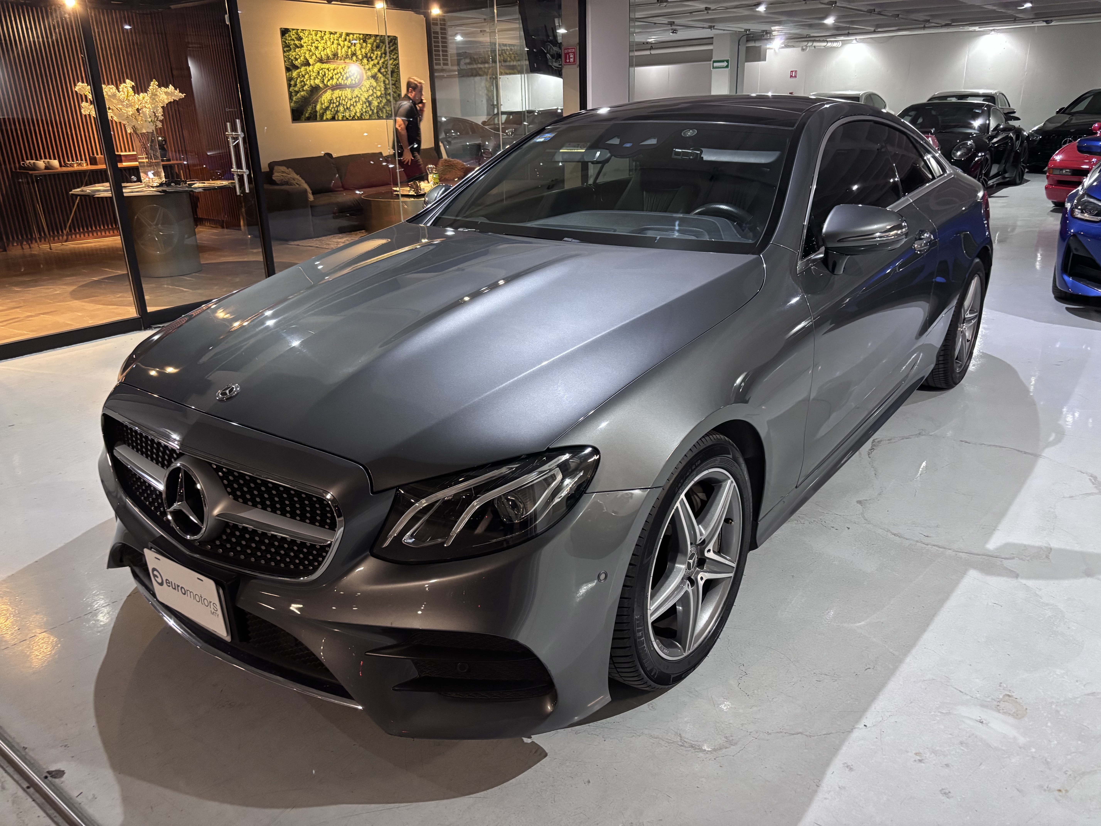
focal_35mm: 26
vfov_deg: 53.1
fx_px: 827
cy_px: 413
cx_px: 550
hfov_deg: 67.3
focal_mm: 5.96
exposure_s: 1/40
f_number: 1.6
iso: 400
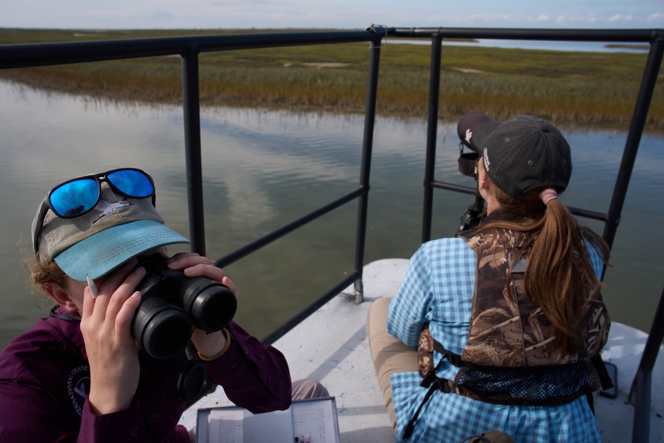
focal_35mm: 24
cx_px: 332
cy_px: 222
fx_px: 443
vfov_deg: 53.1
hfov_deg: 73.7
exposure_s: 1/1250
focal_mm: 24
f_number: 8
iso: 500
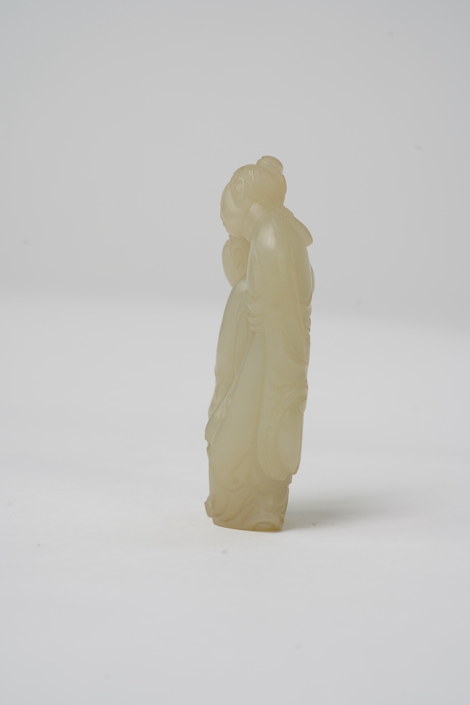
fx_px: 2056
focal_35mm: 105
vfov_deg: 19.5
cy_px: 352
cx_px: 235
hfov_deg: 13.0
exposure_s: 1/125
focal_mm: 105
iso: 500
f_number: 10
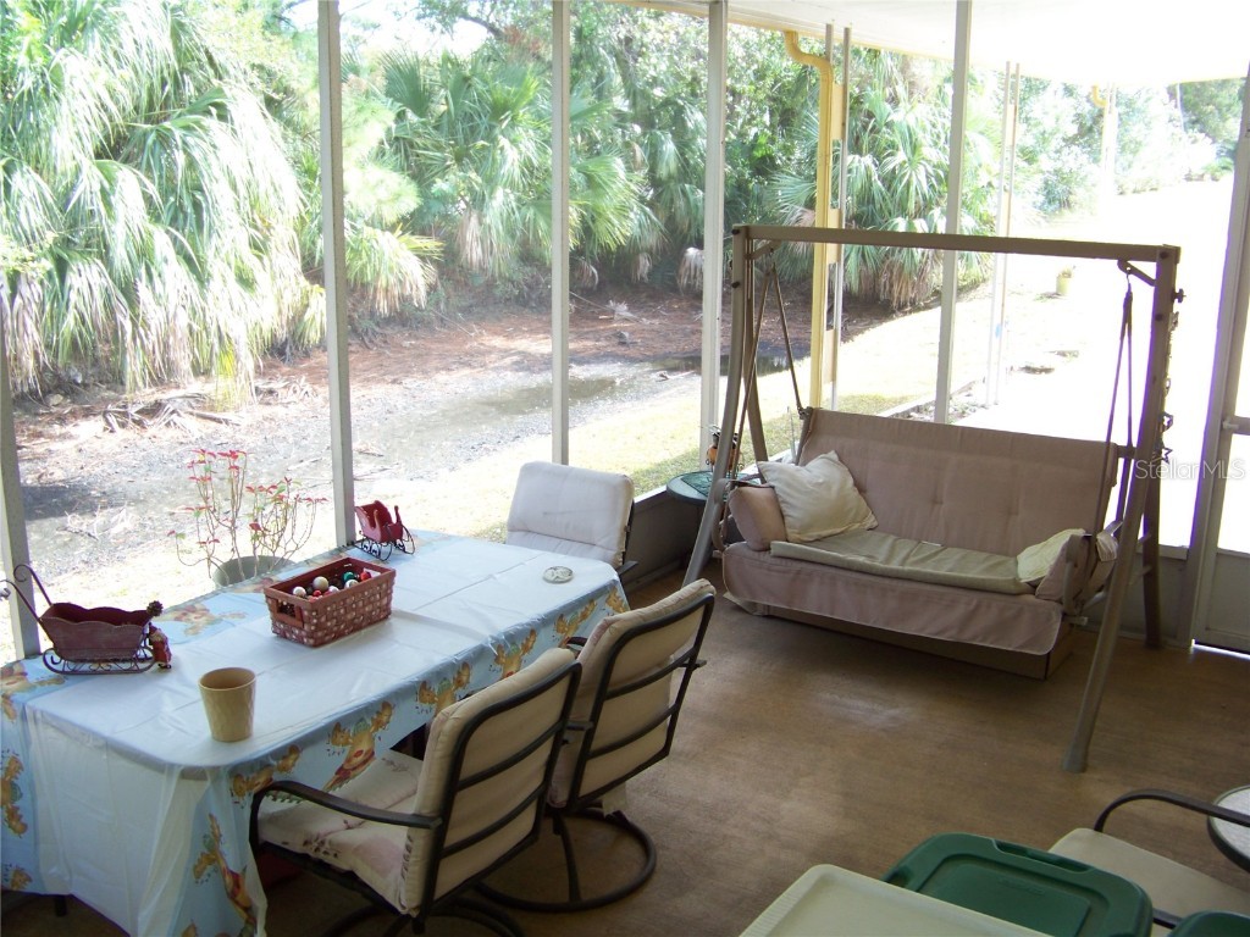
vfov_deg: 39.7
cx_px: 625
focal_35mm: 36
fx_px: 1300
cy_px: 468
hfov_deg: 51.4
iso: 74
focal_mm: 5.85
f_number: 2.8
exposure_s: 1/30
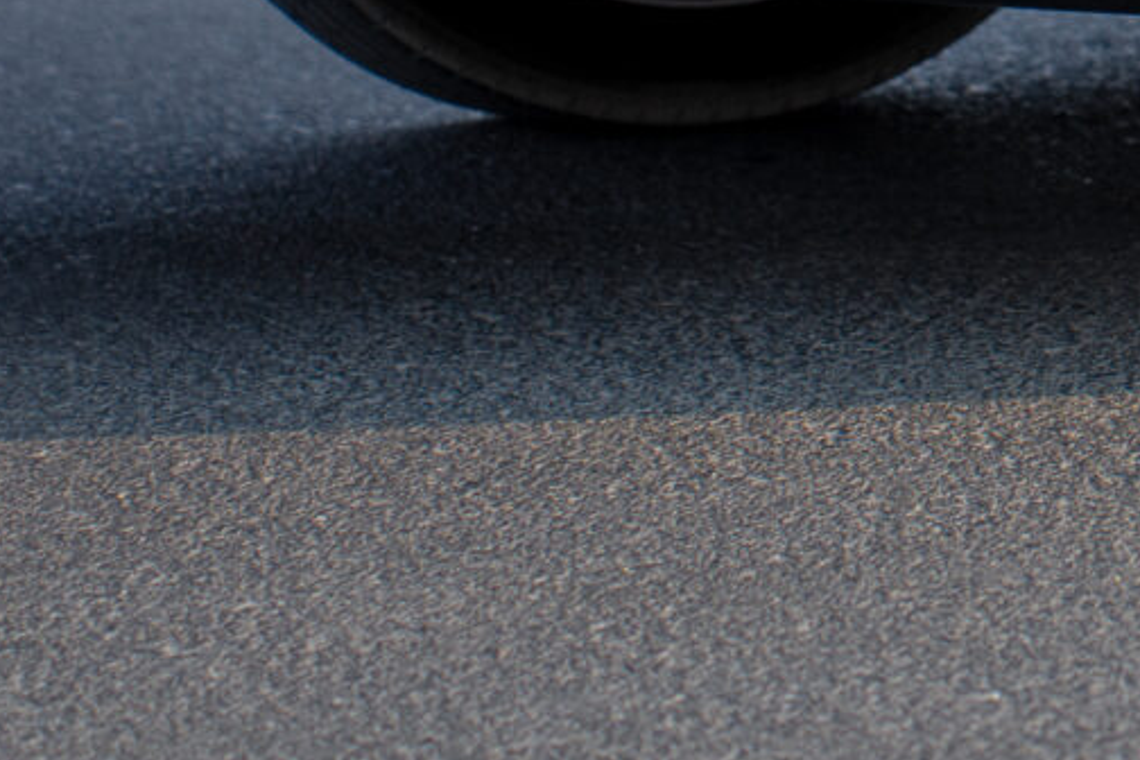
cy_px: -976
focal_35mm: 381
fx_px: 12064
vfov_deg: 3.6
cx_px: 2377
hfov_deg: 5.3
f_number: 2.8
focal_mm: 75
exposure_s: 1/1000
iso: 125
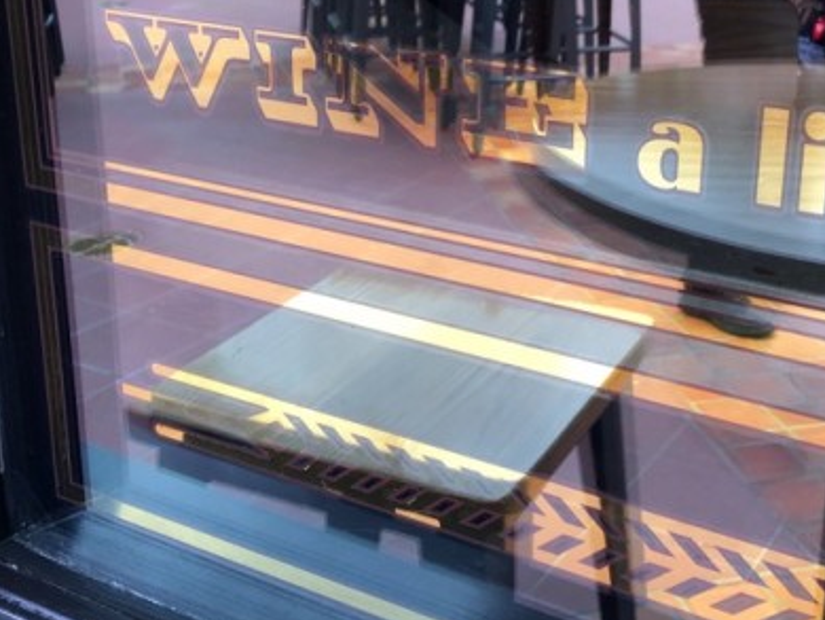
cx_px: 499
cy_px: 208
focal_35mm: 52
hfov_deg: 36.6
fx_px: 1240
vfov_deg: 27.9
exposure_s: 1/120
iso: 40
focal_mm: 4.15
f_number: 2.2
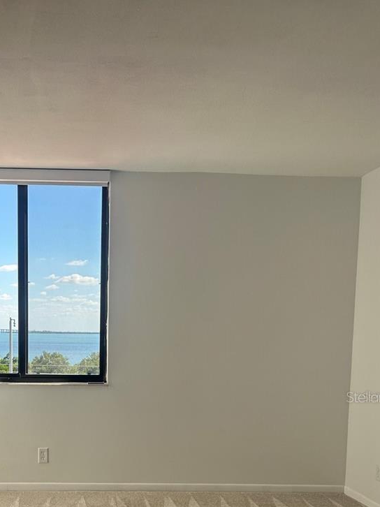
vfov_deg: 42.2
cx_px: 98
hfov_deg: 33.0
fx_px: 630
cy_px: 397
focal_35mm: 43
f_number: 1.5
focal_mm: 5.7
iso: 50
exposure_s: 1/753
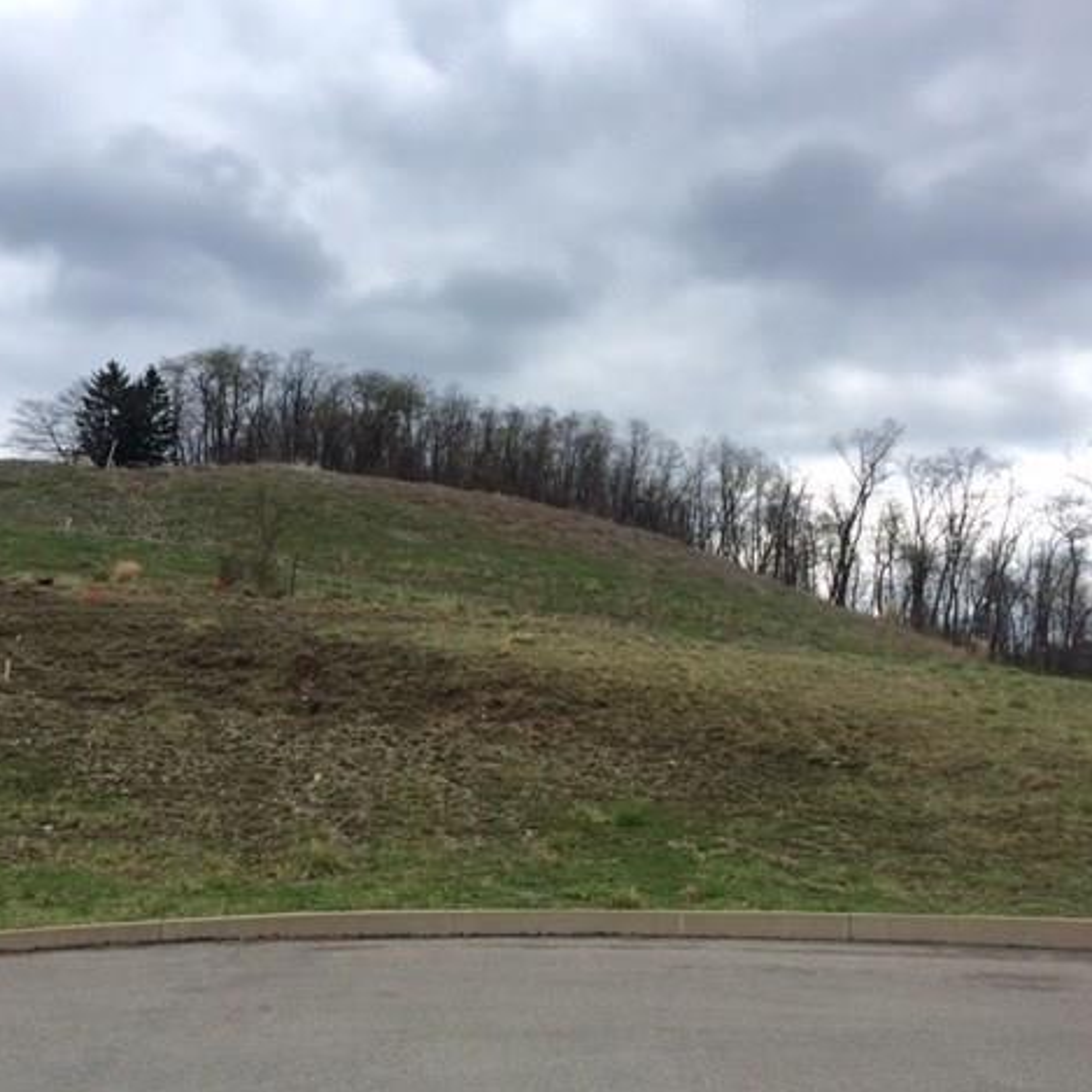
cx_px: 463
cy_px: 540
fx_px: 1249
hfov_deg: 47.1
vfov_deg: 47.2
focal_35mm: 35
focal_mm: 4.15
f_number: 2.2
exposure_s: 1/920
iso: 32
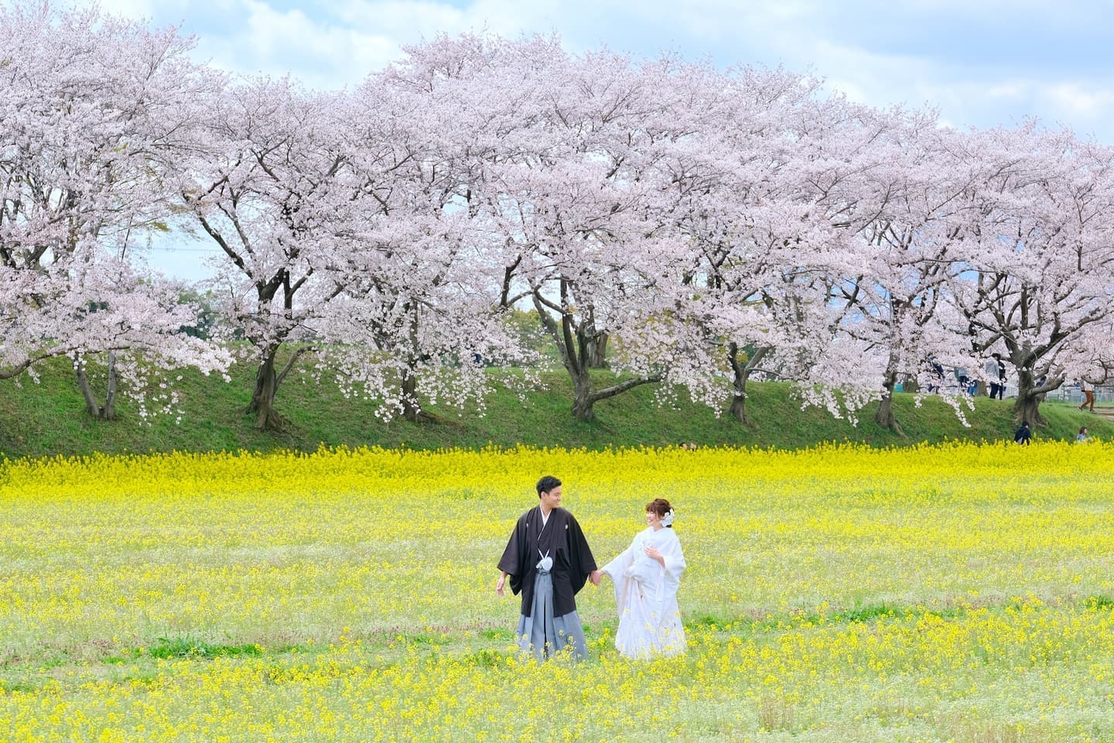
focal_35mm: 136
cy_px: 372
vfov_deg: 10.1
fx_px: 4208
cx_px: 557
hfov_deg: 15.1
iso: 800
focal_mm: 90.6
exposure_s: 1/400
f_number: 8
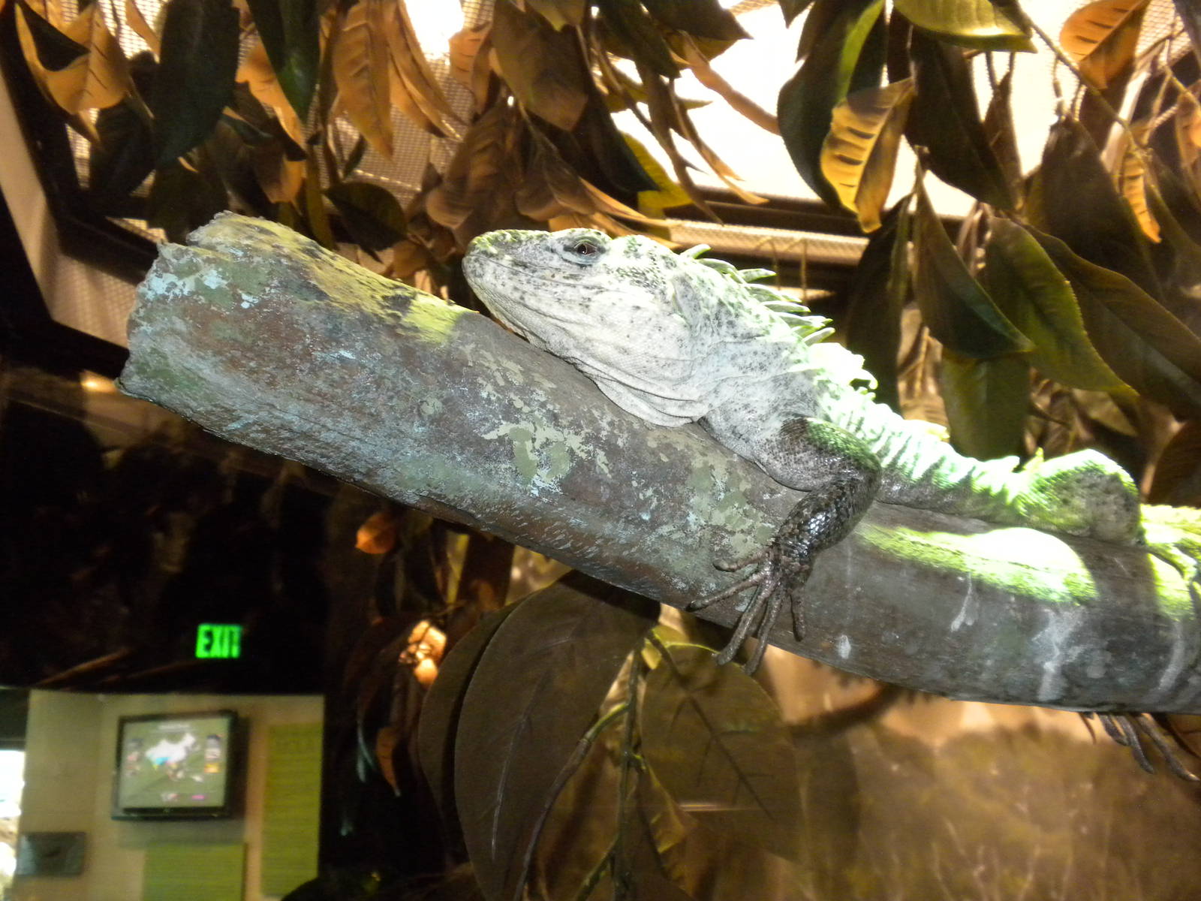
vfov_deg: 38.7
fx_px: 1284
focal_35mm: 37
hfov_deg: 50.1
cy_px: 450
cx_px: 600
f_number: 3.5
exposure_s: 1/30
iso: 400
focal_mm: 6.6
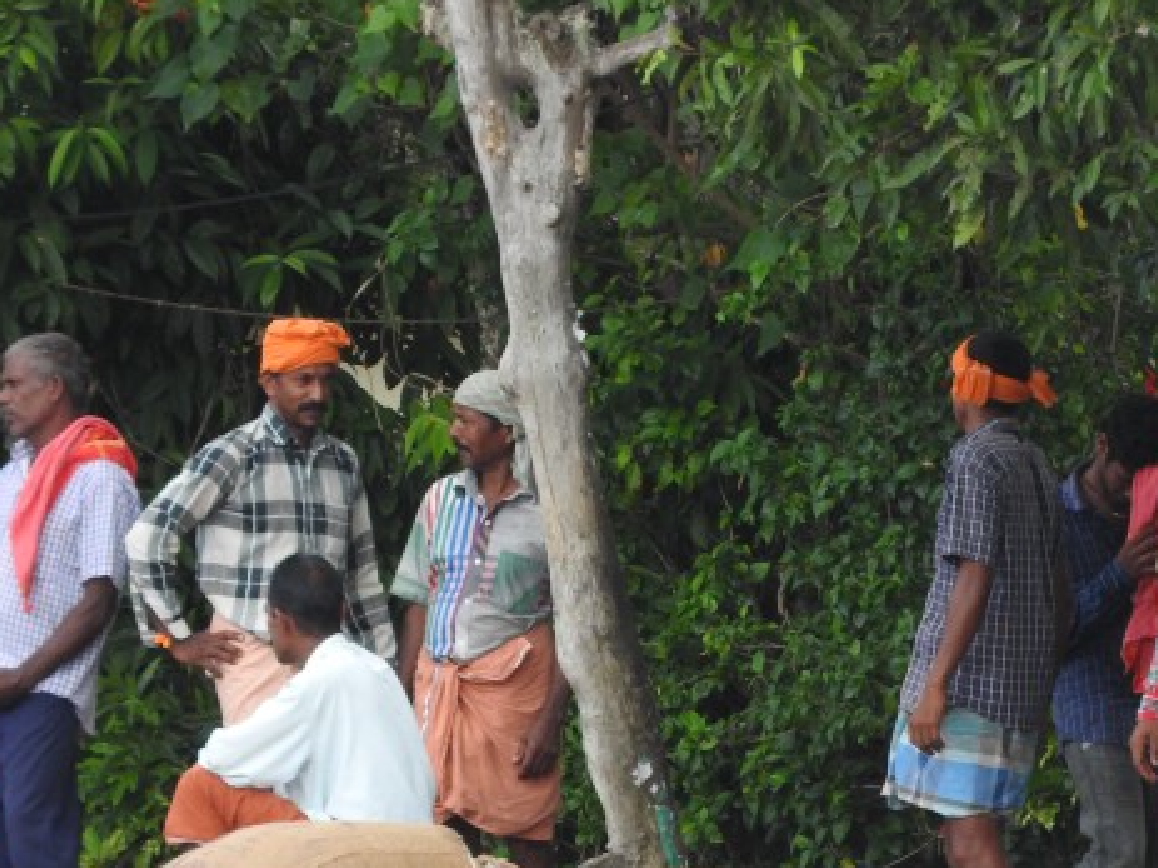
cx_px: 778
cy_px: 703
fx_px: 25986
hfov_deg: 2.6
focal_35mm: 777
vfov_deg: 1.9
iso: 280
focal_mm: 80.6
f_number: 5.6
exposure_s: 1/250
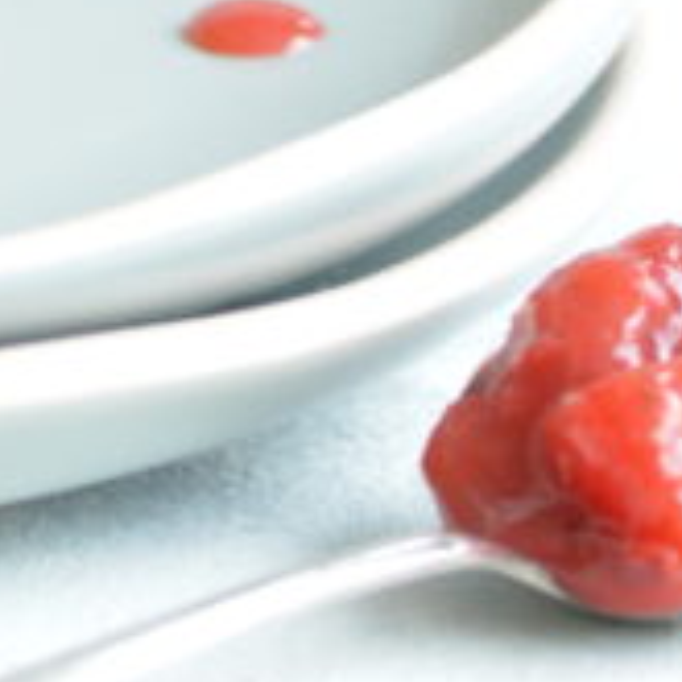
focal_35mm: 832
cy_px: -1281
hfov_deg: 2.1
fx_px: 18537
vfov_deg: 2.1
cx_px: -291
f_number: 5
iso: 200
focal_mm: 105
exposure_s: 1/8
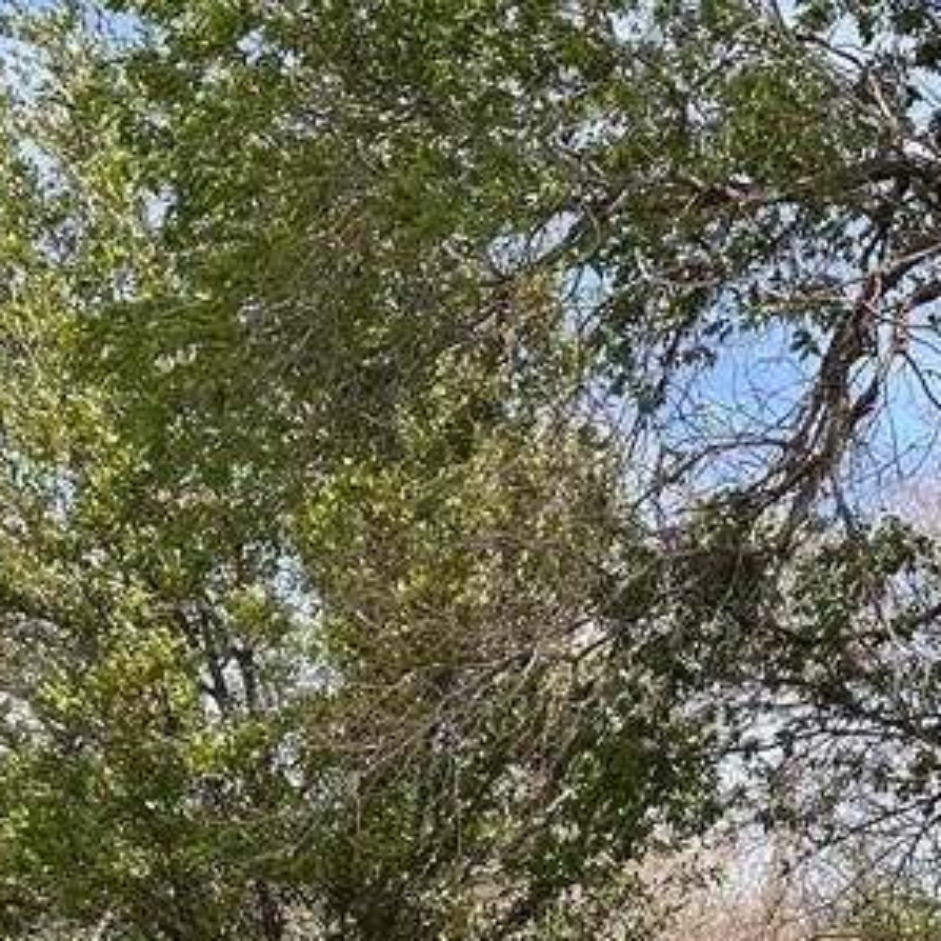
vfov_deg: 23.5
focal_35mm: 73
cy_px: 654
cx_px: 1273
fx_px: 2245
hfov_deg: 21.1
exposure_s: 1/2591
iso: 80
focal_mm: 6.86
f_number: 1.78
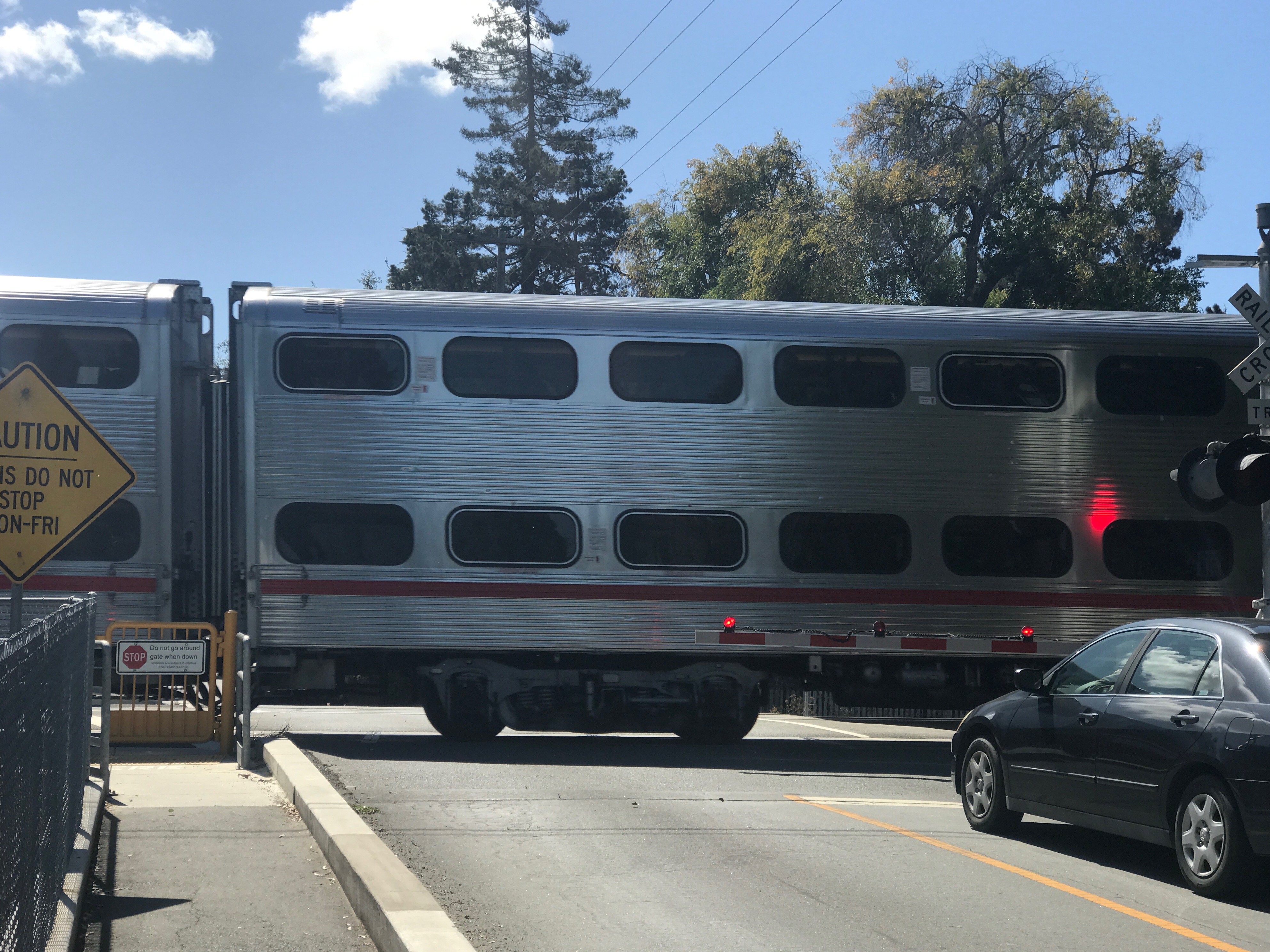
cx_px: 630
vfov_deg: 25.2
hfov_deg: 33.2
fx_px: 2128
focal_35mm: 58
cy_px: 469
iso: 20
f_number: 2.8
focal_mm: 6.6
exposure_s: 1/997
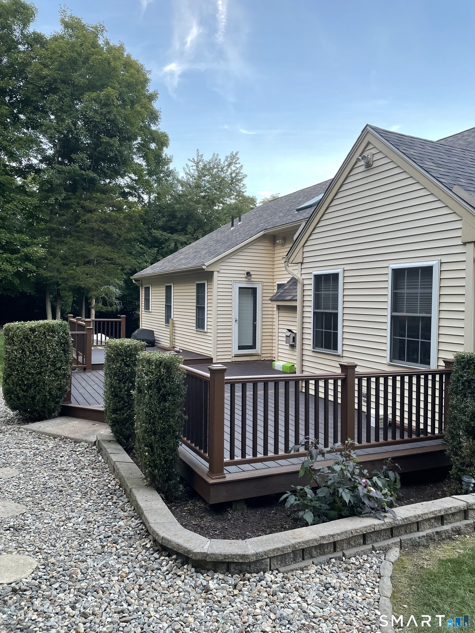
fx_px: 476
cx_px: 238
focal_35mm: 26
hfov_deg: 53.1
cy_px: 316
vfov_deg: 67.3
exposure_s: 1/121
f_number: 1.6
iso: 100
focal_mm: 4.2
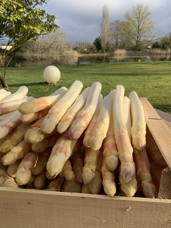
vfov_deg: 61.7
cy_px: 114
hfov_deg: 48.2
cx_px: 86
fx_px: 191
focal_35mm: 29
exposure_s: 1/1490
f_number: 1.8
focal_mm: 3
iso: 16
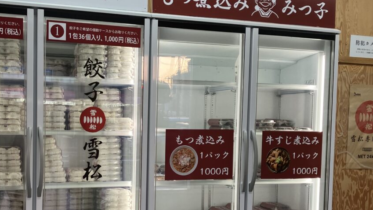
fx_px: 455
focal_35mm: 46
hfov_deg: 44.3
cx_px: 141
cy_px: 139
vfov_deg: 25.8
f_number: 1.8
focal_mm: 3.99
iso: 32
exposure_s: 1/100
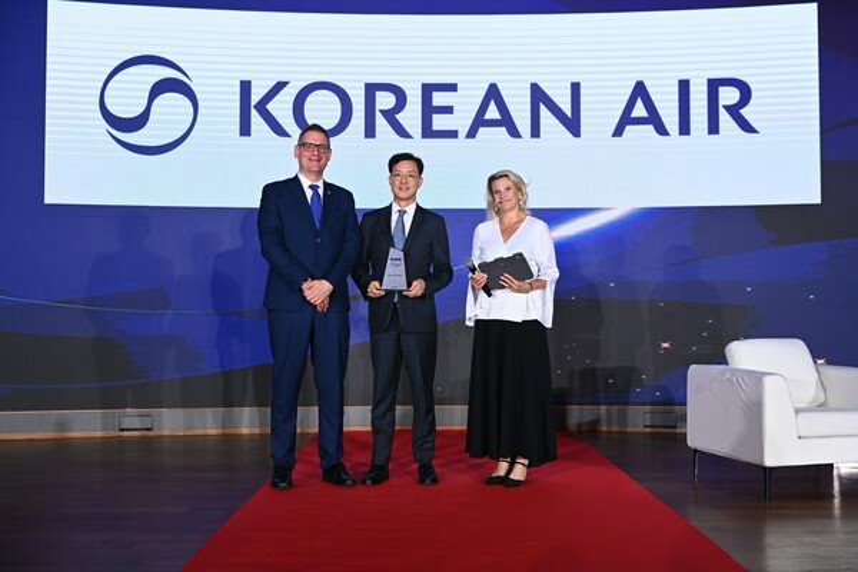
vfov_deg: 31.9
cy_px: 286
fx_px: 1001
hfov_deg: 46.4
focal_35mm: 42
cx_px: 429
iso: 3200
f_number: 5.6
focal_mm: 42
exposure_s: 1/200
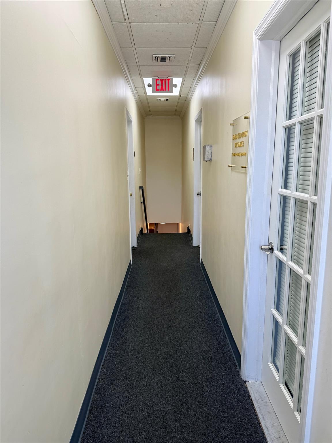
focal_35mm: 24
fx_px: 307
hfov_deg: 56.8
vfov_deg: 71.6
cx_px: 166
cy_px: 222
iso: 64
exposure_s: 1/120
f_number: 1.78
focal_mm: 6.76
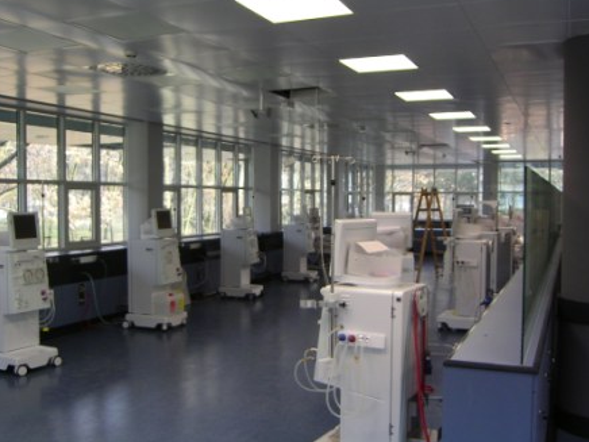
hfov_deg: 50.1
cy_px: 218
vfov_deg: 38.7
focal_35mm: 37
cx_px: 301
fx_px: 630
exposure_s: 1/47.8
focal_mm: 5.6
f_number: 2.8
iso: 71
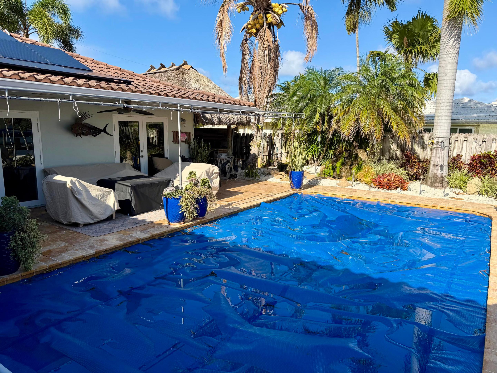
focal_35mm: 24
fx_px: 345
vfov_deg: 56.8
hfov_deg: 71.6
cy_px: 186
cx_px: 248
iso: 80
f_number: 1.78
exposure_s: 1/2907
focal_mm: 6.76
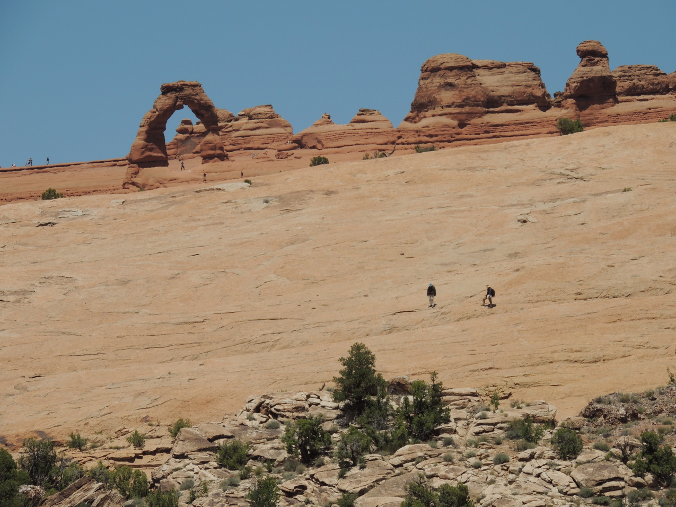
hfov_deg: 7.9
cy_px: 254
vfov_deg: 5.9
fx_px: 4901
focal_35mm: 251
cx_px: 337
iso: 100
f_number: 4.7
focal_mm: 44.5
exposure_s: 1/1250
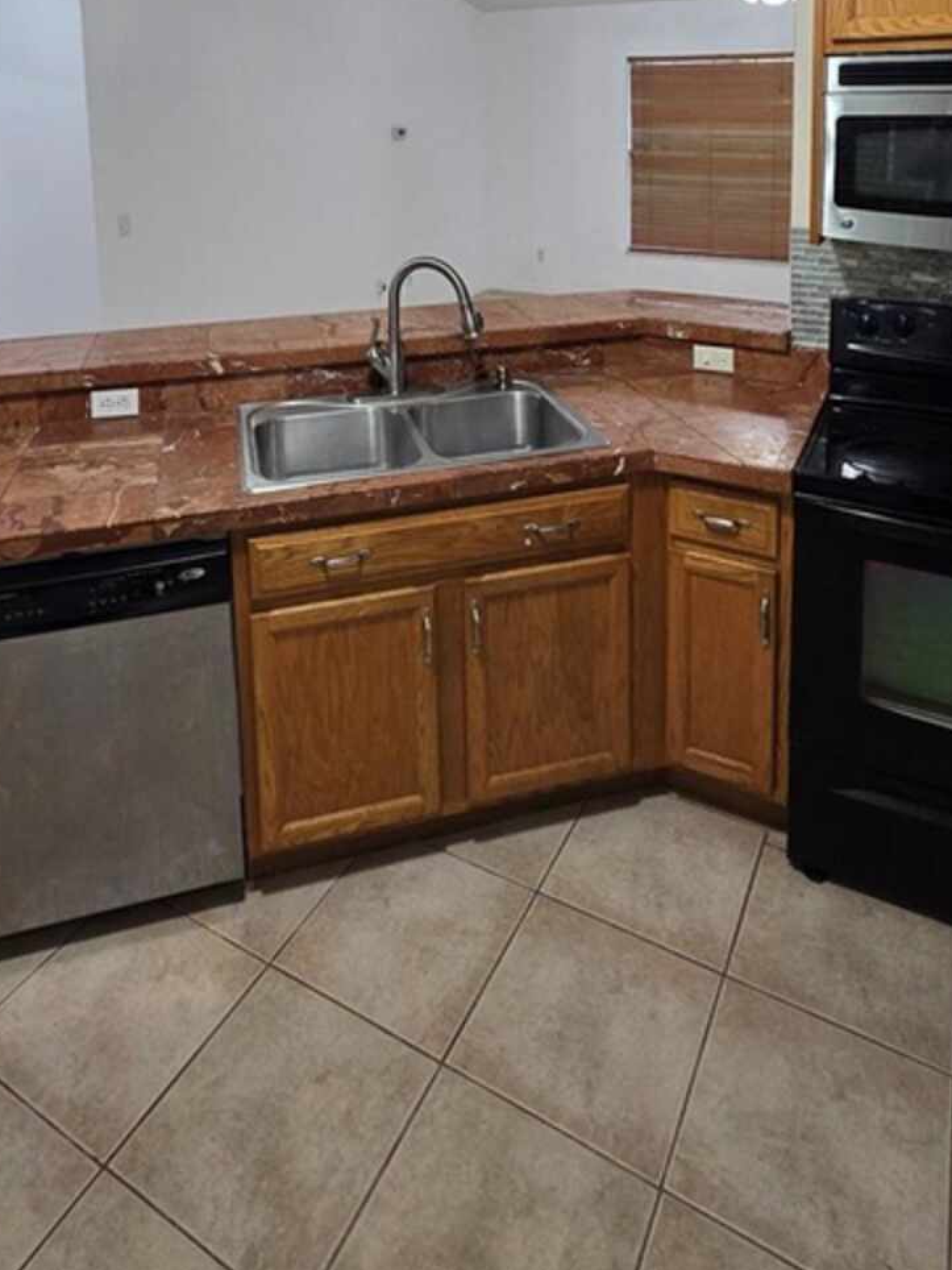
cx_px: 465
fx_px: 843
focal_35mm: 23
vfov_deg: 65.4
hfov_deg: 58.9
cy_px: 208
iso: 200
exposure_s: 1/60
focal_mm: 2.2
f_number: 2.2
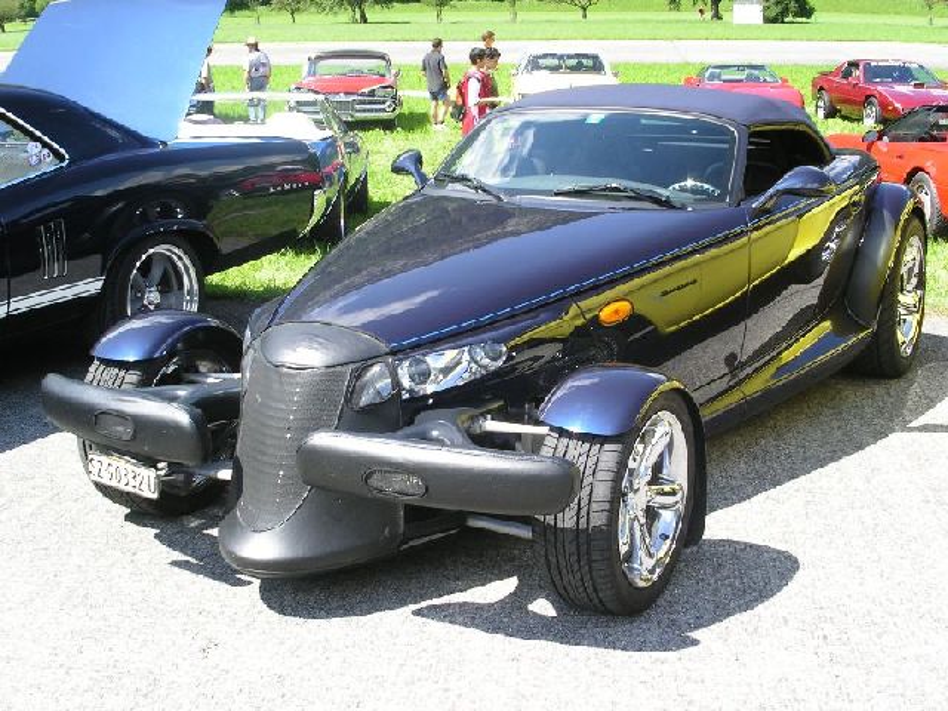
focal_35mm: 50
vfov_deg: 29.1
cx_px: 474
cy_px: 356
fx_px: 1369
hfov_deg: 38.2
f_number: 5.6
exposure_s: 1/90
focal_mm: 10.3
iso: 100
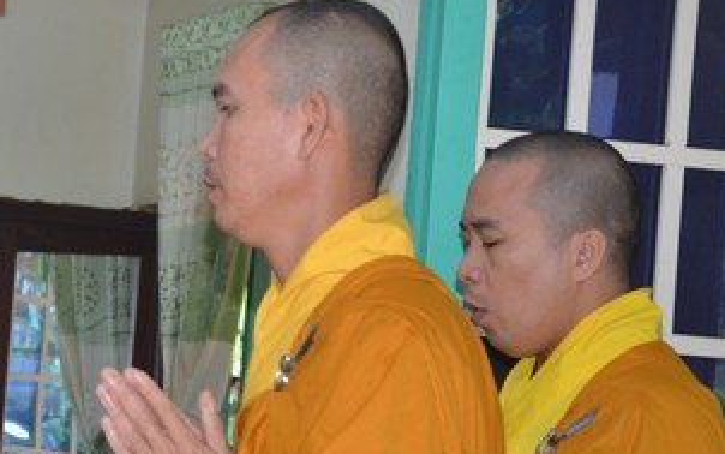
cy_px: 342
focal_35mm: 171
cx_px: -7
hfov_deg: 12.1
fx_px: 3380
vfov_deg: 7.7
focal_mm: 52
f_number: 5
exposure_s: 1/60
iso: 640
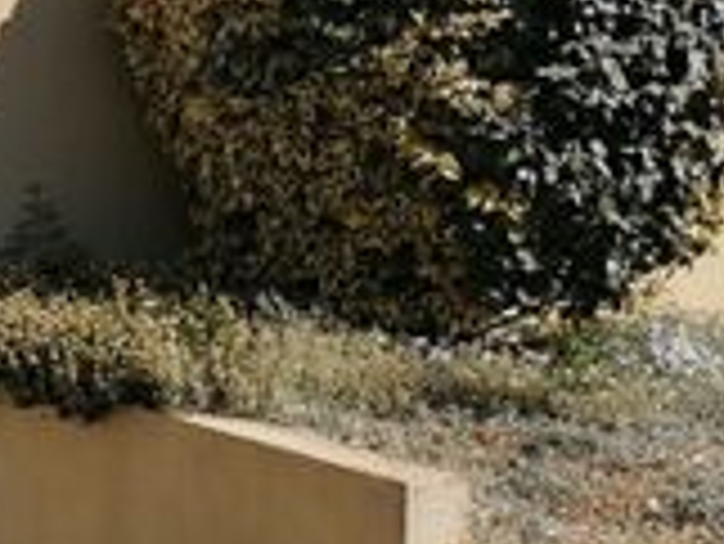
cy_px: 229
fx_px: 2030
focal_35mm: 97
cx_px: -481
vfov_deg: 15.3
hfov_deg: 17.4
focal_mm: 4.75
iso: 50
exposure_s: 1/3472
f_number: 1.8
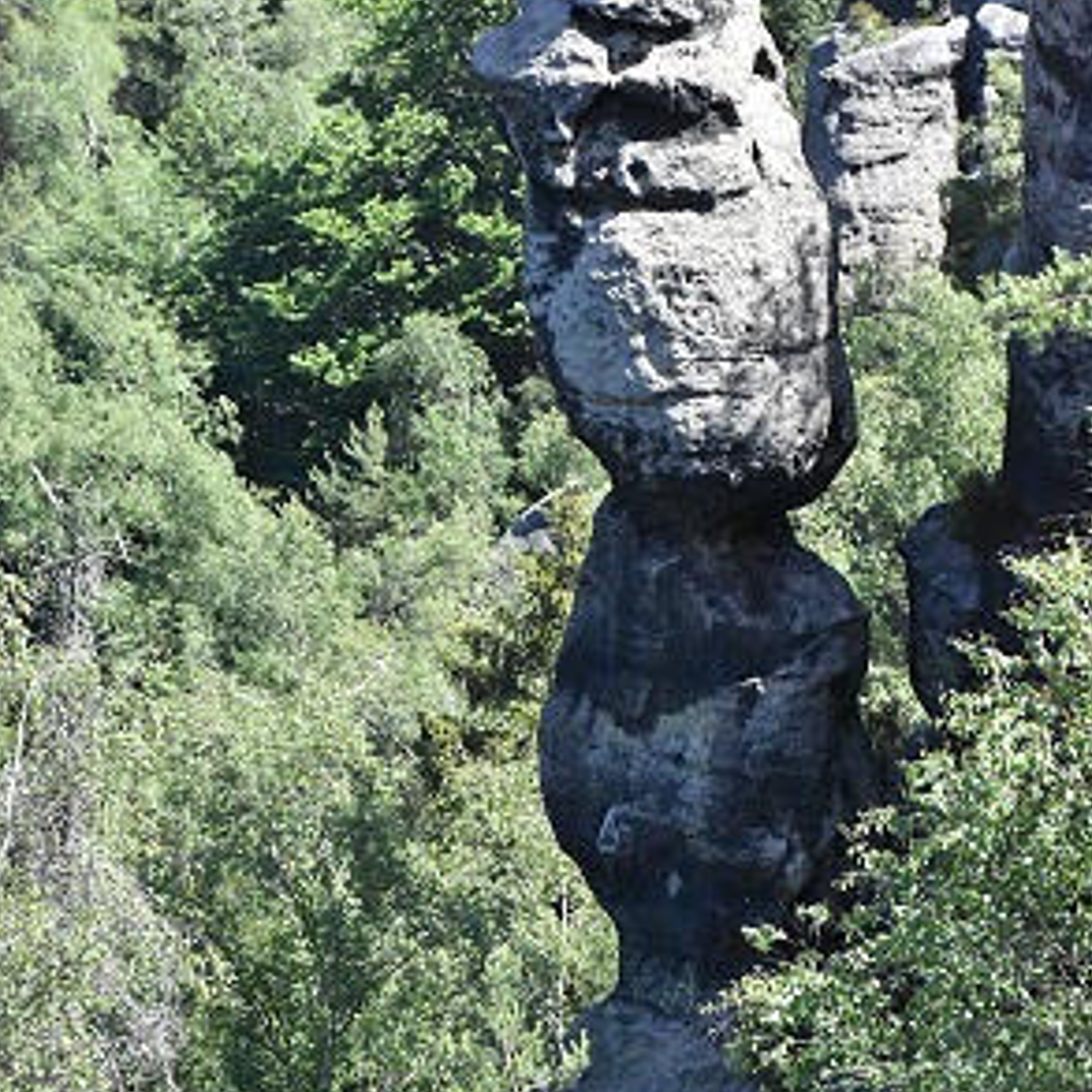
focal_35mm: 145
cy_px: 382
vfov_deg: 12.1
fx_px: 5162
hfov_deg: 12.1
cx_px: 546
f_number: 9
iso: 8000
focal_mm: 75
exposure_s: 1/8000
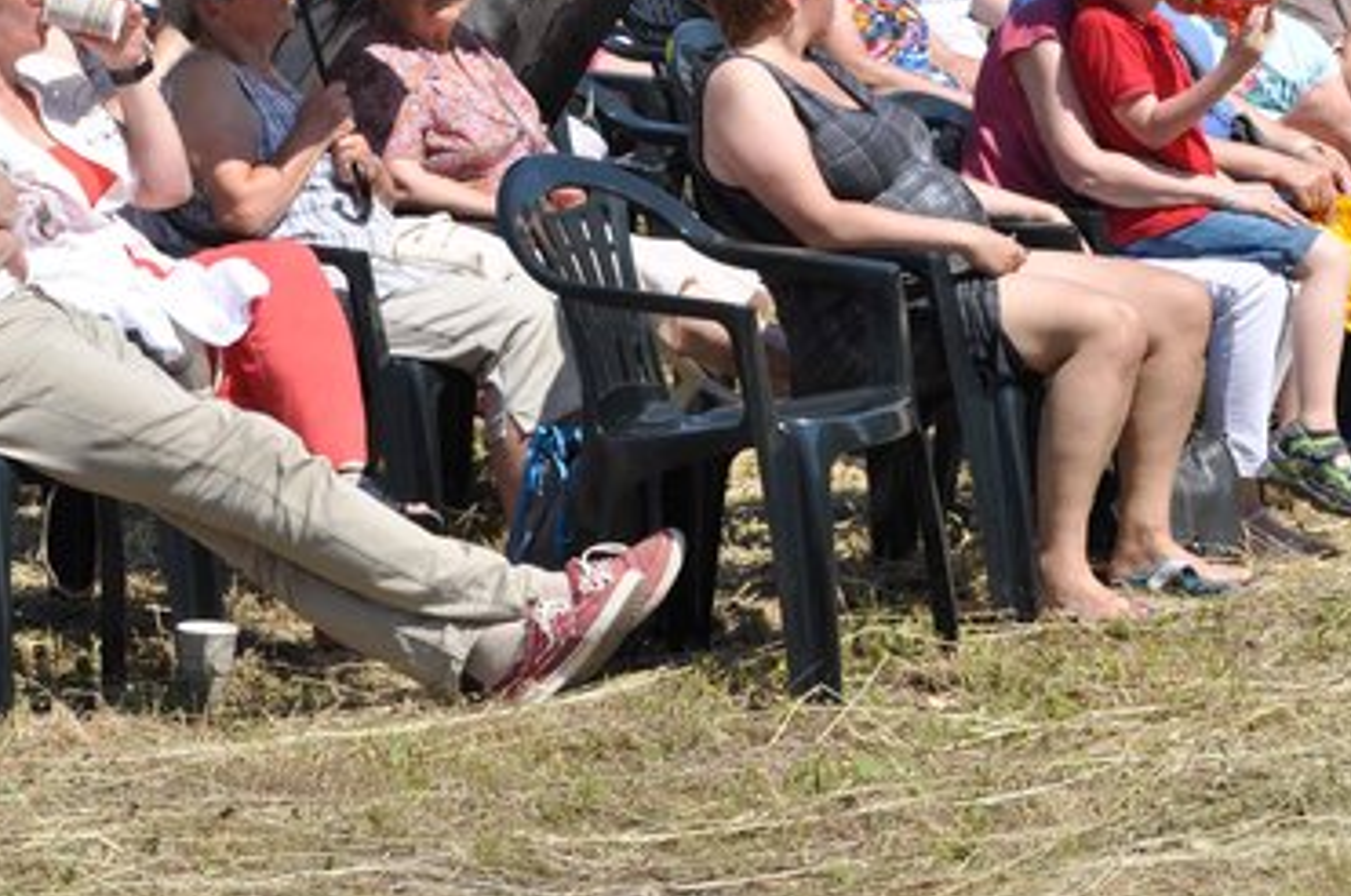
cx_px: 757
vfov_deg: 8.0
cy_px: 149
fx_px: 6401
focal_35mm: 171
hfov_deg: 12.0
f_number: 13
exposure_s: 1/1000
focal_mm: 65
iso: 640
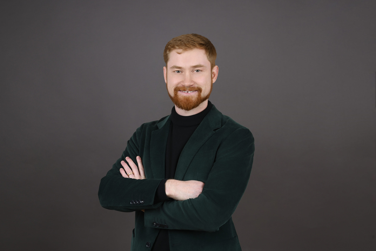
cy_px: 126
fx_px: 428
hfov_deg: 47.4
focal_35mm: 41
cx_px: 188
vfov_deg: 32.7
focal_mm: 41
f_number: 8
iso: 100
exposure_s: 1/160
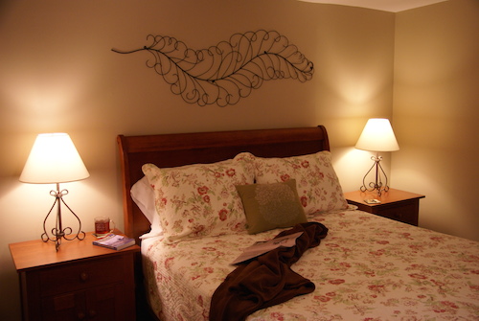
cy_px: 160
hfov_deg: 57.2
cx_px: 240
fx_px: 440
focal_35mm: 33
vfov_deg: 40.1
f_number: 4
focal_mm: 22
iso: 320
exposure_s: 1/40
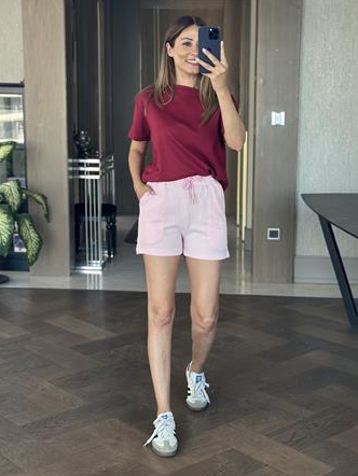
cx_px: 173
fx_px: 758
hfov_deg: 26.6
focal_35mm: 55
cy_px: 219
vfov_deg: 34.9
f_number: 1.78
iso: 125
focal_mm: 6.86
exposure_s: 1/69
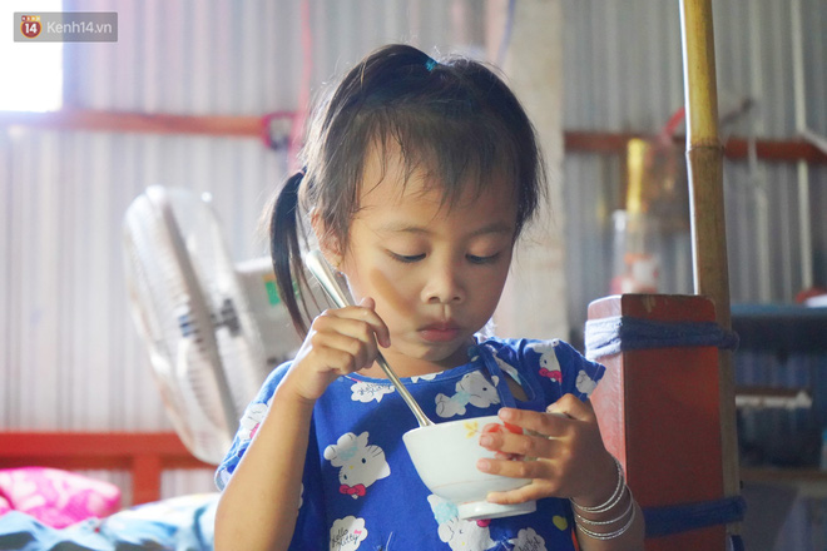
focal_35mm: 70
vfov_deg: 19.5
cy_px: 276
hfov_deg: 28.8
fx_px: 1608
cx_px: 414
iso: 12800
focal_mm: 70
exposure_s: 1/125
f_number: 5.6
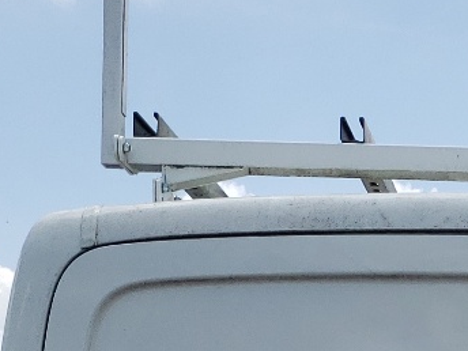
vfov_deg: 10.9
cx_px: 658
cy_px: 755
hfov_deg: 15.3
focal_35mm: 121
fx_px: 1636
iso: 50
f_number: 1.5
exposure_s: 1/3333
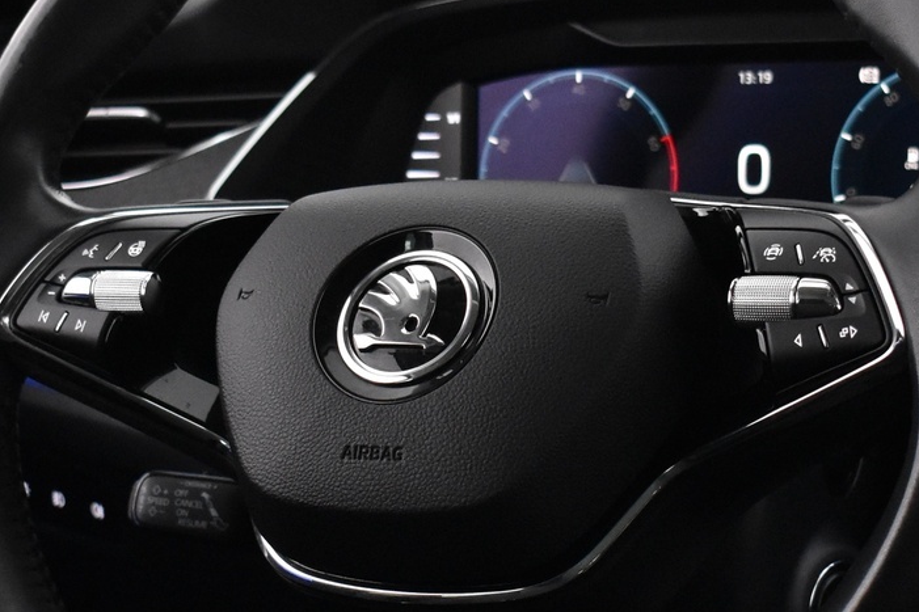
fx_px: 2654
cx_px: 453
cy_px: 324
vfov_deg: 13.2
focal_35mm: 104
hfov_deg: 19.6
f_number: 4.2
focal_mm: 30
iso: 3200
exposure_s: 1/50
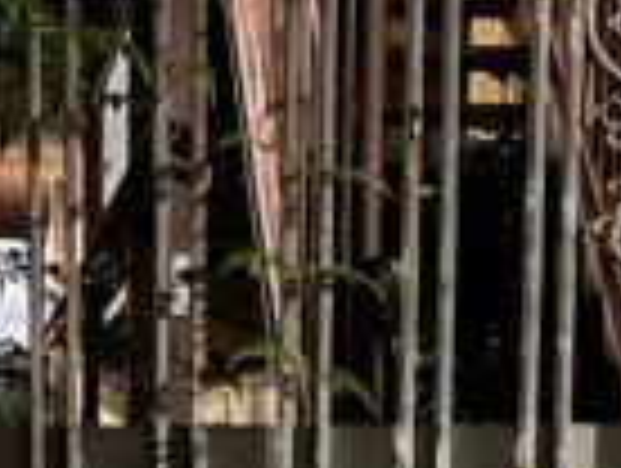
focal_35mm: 113
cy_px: 900
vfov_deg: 11.9
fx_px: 2031
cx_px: 122
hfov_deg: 17.2
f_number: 1.6
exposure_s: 1/9
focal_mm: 5.1
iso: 1600
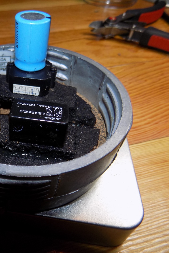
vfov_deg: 58.7
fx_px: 225
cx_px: 15
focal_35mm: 32
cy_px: 126
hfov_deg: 38.1
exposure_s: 1/30
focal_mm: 4
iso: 80
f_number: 3.1
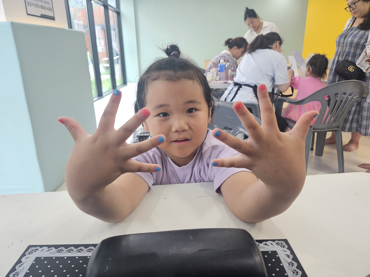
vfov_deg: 56.8
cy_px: 138
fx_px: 257
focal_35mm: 24
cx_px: 185
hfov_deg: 71.6
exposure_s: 1/120
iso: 100
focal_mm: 5
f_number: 1.8
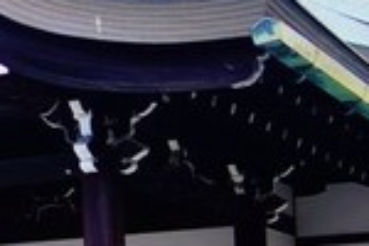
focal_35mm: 144
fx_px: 1476
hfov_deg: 13.9
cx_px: -54
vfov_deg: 9.5
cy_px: 194
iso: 100
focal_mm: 24
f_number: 2
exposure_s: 1/800
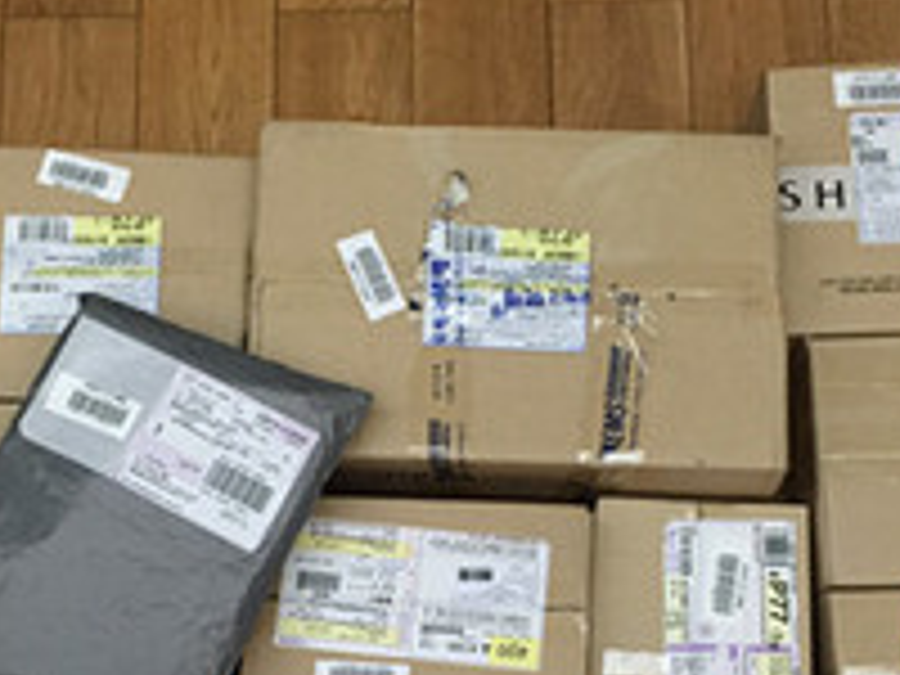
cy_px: 554
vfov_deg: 24.8
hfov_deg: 33.2
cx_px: 423
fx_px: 1508
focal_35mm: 58
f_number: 2.2
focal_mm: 4.15
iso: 250
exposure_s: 1/33
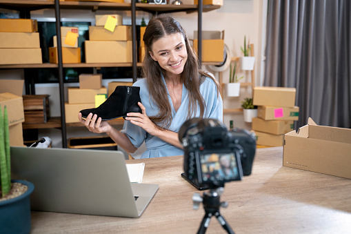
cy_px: 117
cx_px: 176
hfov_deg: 48.5
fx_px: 390
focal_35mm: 40
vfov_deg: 33.4
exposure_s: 1/320
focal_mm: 40
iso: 250
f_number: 2.8
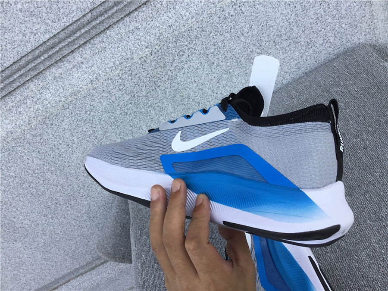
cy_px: 146
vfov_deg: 45.4
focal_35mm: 31
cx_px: 194
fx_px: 347
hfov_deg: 58.4
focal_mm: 3.3
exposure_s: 1/183
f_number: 2.4
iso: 25
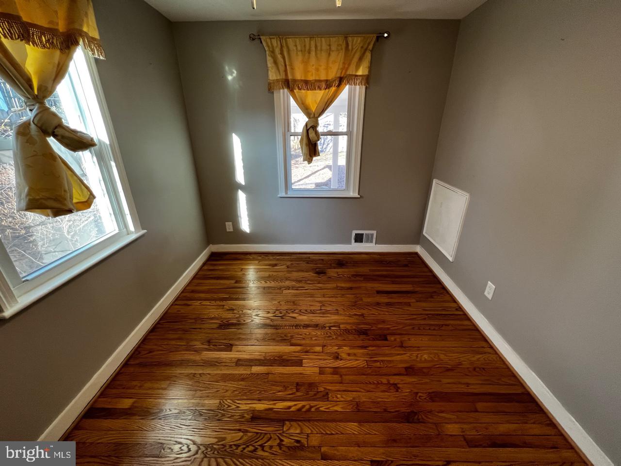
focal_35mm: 13
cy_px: 233
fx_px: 233
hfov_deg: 106.2
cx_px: 310
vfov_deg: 89.9
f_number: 1.8
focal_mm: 1.57
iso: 250
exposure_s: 1/120
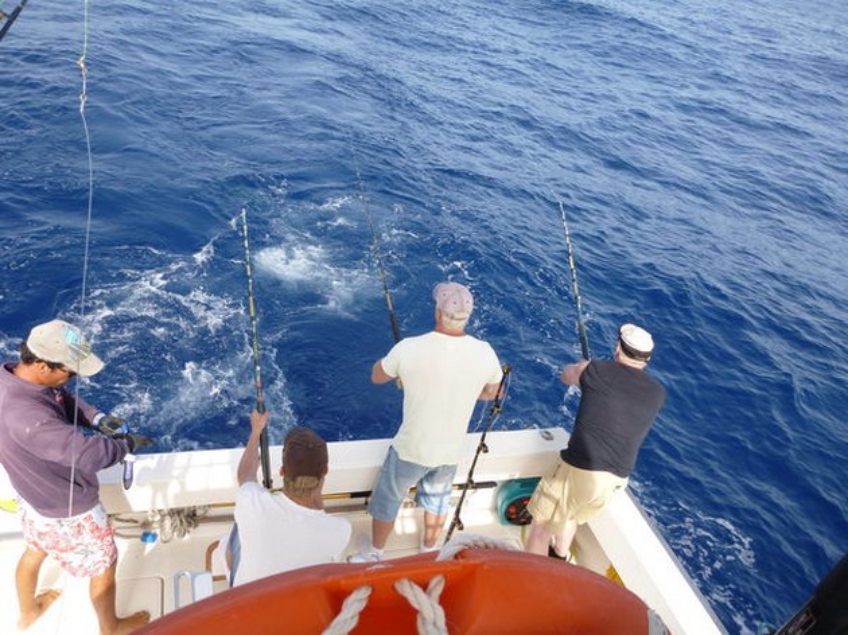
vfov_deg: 49.7
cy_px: 318
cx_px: 424
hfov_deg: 63.5
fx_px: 686
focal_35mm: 28
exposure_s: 1/400
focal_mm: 4.9
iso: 100
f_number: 3.3
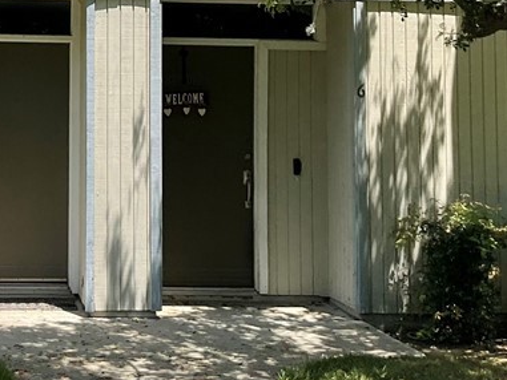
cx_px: 33
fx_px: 1143
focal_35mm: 78
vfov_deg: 18.5
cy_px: 8
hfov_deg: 24.2
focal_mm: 3
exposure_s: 1/1055
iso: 25
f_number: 1.8
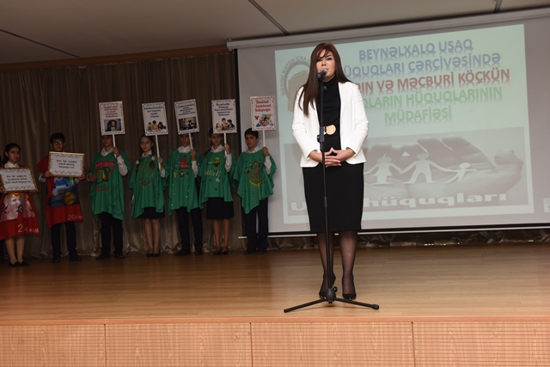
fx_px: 733
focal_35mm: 48
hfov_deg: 41.1
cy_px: 184
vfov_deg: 28.1
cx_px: 275
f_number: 6.3
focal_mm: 48
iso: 640
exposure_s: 1/80
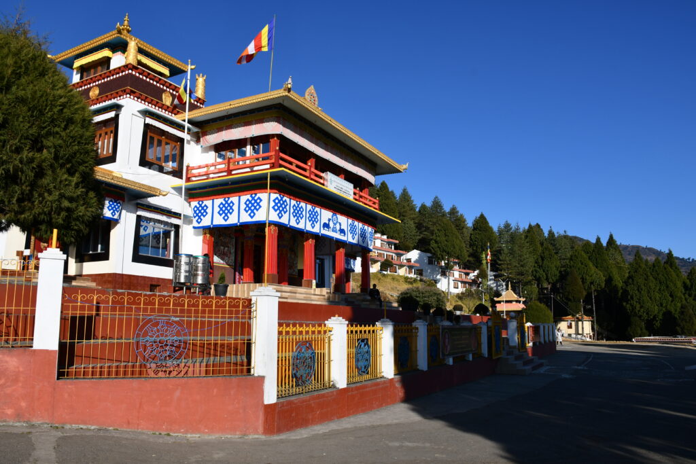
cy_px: 232
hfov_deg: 67.4
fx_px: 522
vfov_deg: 47.9
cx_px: 348
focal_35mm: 27
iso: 100
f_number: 10
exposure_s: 1/400
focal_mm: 18
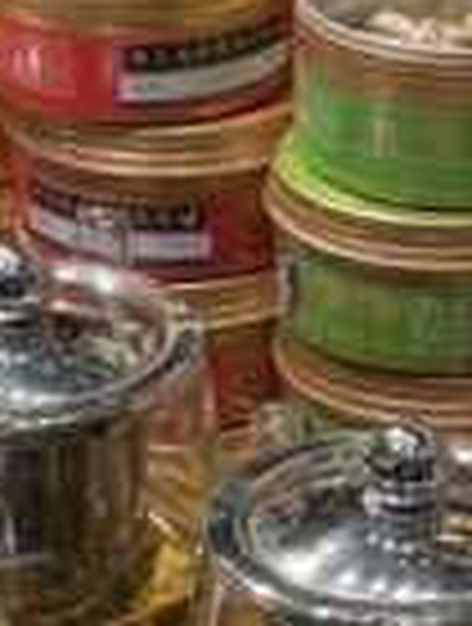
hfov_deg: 7.7
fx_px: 3457
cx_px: 688
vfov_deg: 10.3
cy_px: 302
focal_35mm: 191
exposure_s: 1/100
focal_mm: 4.2
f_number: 1.6
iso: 40
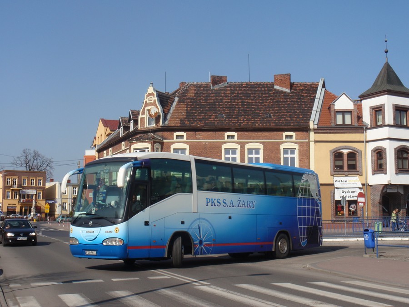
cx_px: 204
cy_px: 154
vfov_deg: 30.3
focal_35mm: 48
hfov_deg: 39.7
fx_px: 567
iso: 64
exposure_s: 1/100
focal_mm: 8.69
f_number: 10
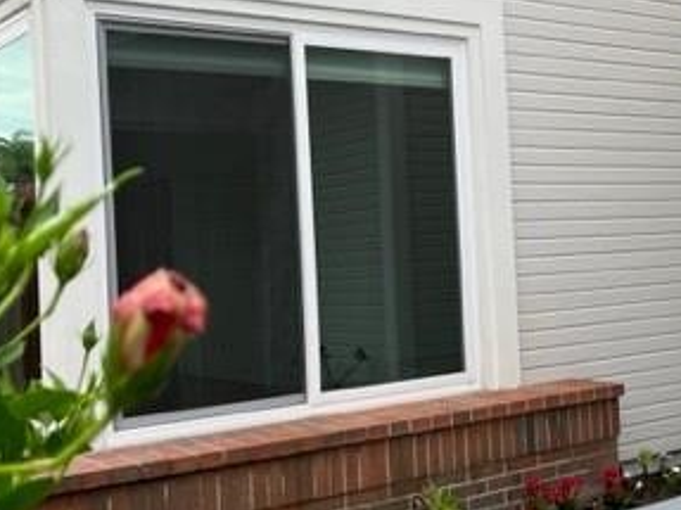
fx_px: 1141
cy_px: 211
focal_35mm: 58
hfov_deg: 31.9
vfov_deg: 25.2
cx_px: 593
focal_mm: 5.1
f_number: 1.6
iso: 50
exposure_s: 1/418
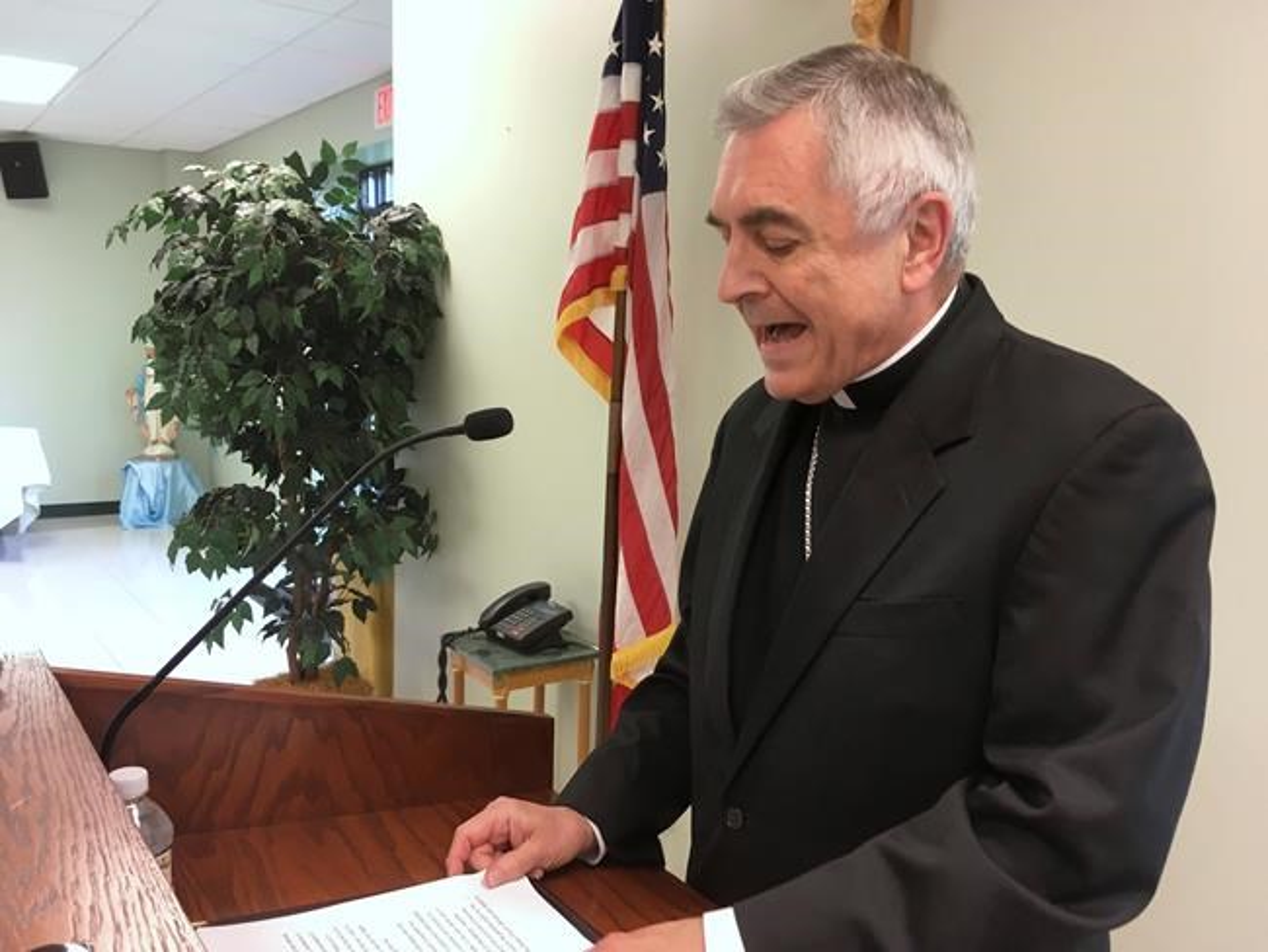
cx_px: 634
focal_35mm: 29
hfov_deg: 61.6
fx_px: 1063
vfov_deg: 48.3
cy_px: 476
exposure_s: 1/30
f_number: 2.2
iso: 50
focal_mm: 4.15
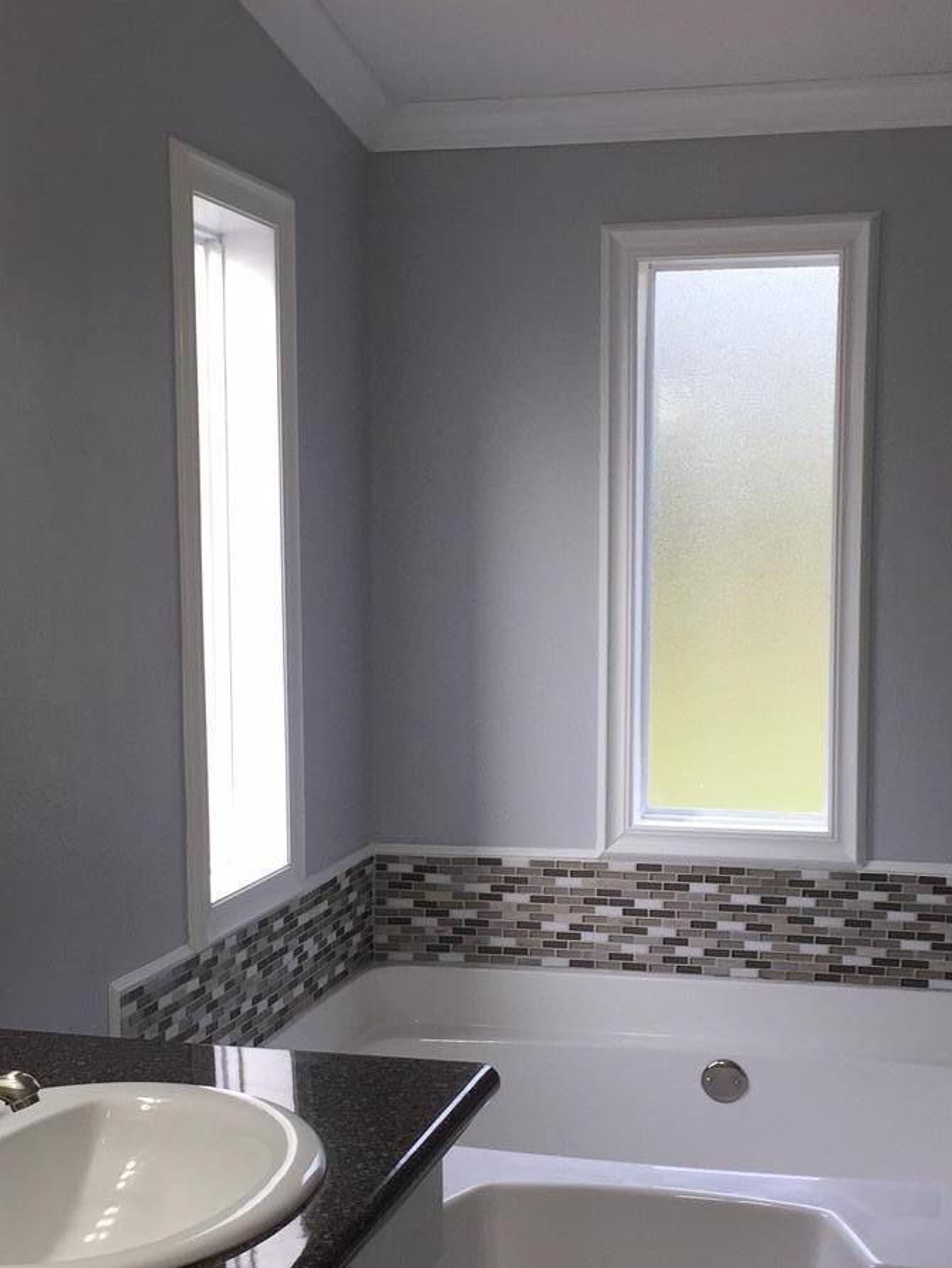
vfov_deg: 35.9
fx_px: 1943
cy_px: 811
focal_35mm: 53
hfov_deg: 27.5
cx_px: 438
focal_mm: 4.15
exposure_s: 1/120
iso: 40
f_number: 2.2
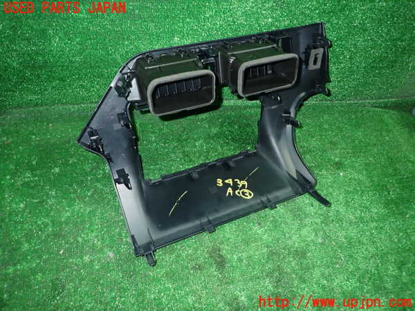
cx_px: 208
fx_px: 300
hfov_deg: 69.4
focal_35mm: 25
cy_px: 156
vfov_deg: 54.9
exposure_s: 1/30
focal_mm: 4.5
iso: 640
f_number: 5.6
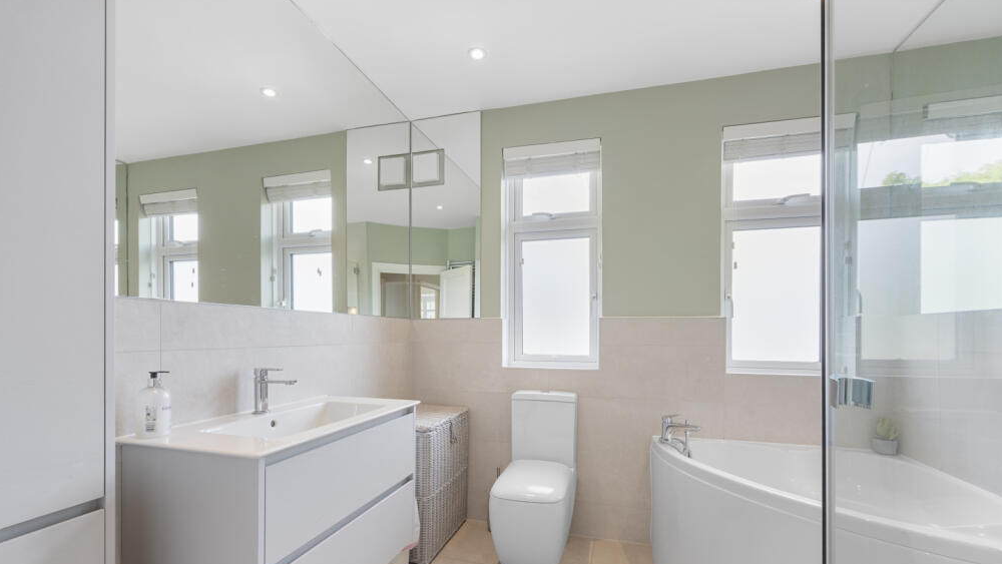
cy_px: 335
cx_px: 492
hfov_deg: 103.0
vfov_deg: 69.9
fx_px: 399
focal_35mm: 15
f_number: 16
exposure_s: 1/2
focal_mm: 14
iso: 200
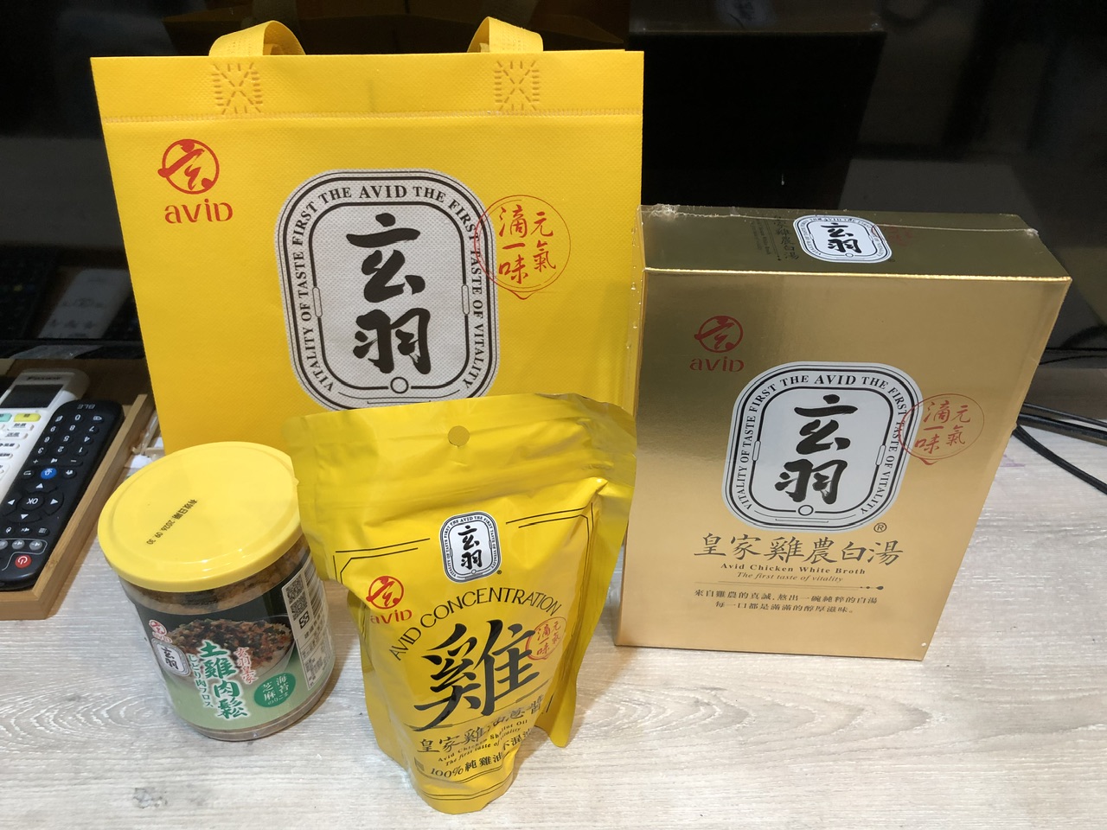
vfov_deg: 49.7
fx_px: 895
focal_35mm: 28
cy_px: 415
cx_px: 554
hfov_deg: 63.4
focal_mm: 3.99
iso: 50
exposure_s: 1/15
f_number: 1.8
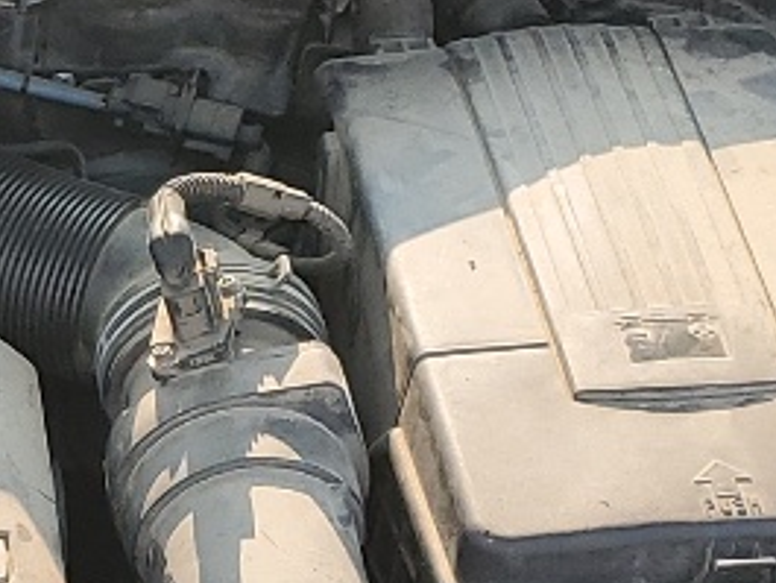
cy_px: 662
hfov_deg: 12.1
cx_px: -334
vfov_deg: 9.4
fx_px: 3521
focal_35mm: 157
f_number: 1.5
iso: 50
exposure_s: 1/476
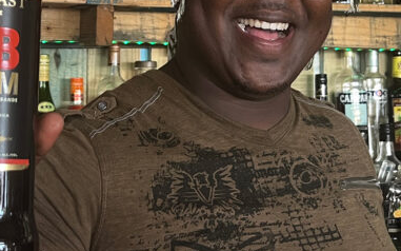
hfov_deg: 27.5
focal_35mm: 74
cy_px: 54
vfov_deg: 17.5
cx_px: 98
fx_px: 809
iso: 125
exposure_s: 1/75
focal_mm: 5.1
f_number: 1.6
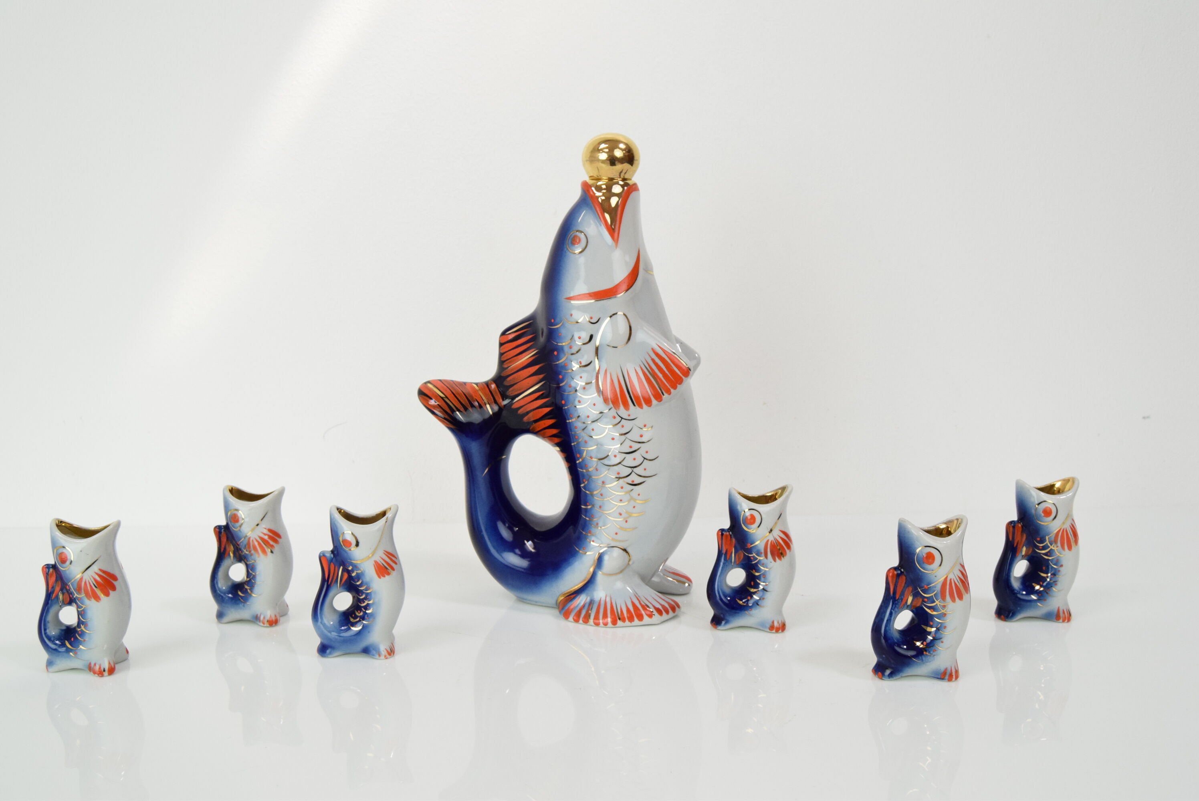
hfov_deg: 55.1
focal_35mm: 34
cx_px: 600
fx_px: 1150
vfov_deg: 38.4
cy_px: 400
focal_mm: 23
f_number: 8
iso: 1600
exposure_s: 1/250
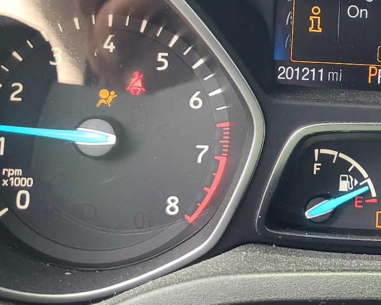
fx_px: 699
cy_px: 88
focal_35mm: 62
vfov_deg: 24.4
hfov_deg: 28.3
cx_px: 398
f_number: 1.5
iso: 80
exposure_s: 1/120
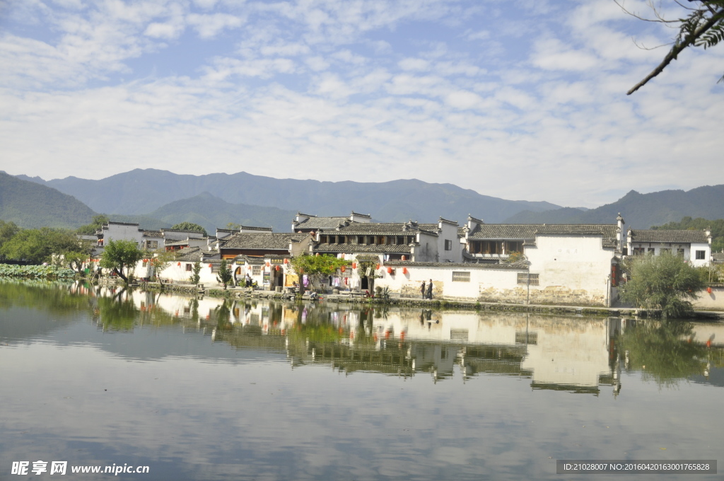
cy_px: 240
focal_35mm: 32
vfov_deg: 41.6
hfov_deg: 59.6
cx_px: 362
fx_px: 633
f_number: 3.8
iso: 280
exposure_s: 1/2000
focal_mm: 21
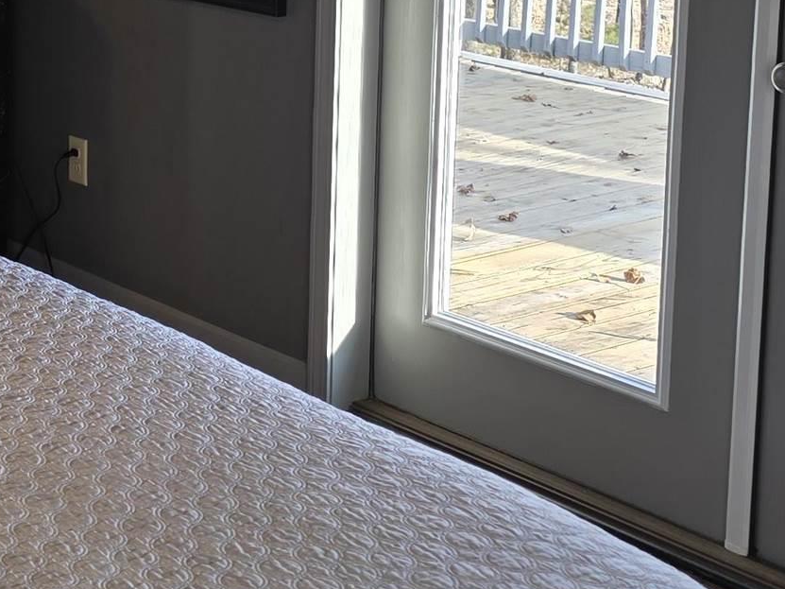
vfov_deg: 16.8
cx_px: -99
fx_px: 1927
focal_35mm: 85
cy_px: -66
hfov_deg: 21.7
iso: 50
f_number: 1.7
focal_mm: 6.3
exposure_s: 1/120
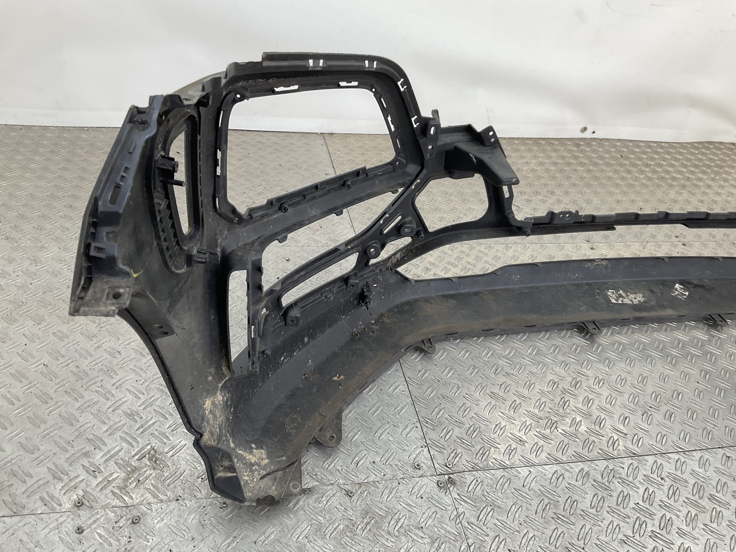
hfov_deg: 61.7
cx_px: 368
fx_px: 617
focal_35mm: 29
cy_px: 276
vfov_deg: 48.2
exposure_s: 1/120
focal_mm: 3
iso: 25
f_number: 1.8
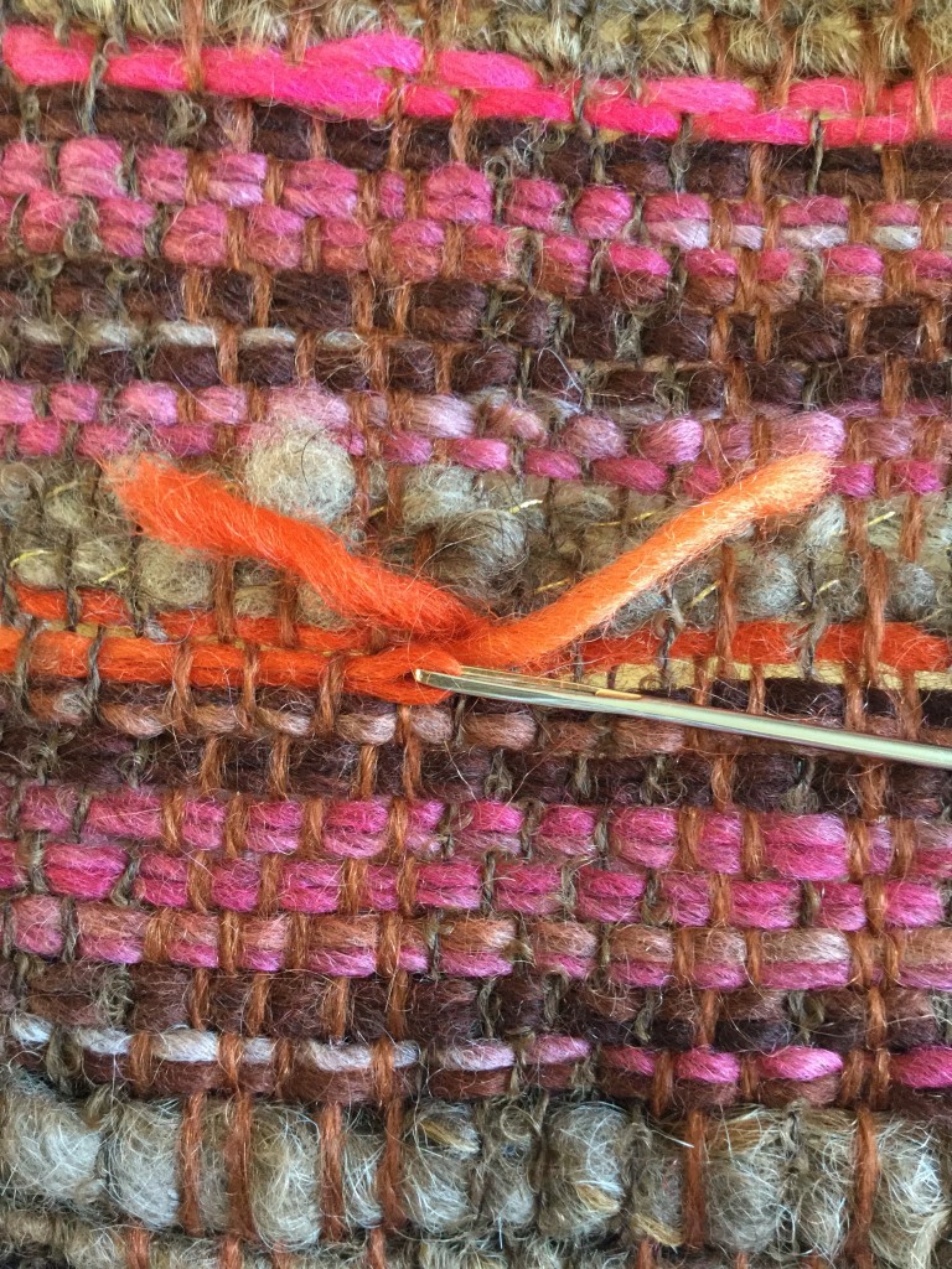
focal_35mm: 31
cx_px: 476
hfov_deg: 45.4
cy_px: 634
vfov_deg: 58.4
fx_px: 1137
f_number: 2.4
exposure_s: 1/17
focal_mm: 3.3
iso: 200
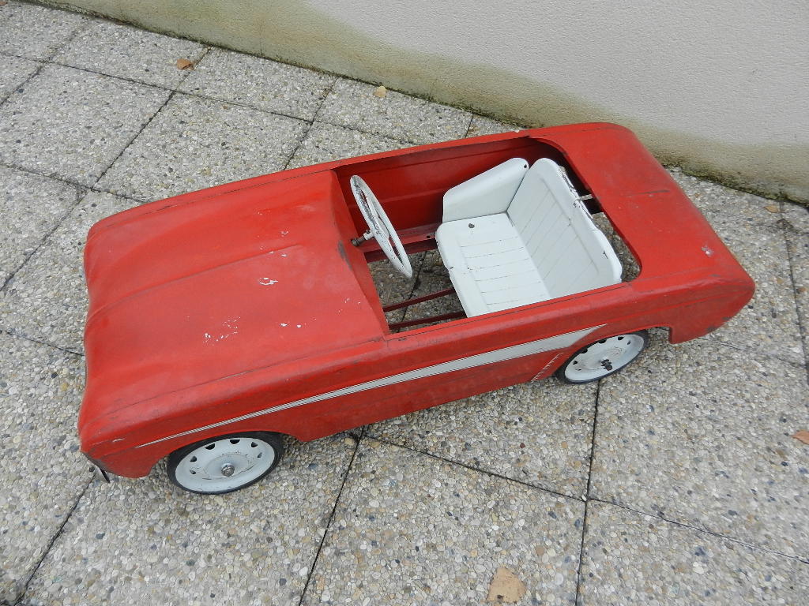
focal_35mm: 25
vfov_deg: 54.9
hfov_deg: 69.4
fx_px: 584
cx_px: 404
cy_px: 303
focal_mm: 4.5
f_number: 3.5
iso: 160
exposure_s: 1/80
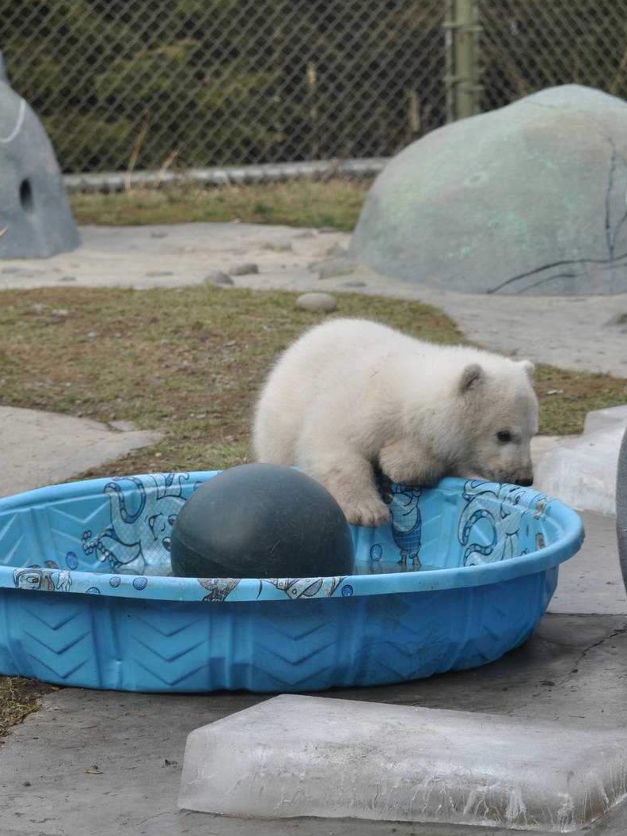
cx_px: 515
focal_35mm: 164
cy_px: 416
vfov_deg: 12.1
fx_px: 3954
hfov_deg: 9.0
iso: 200
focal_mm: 75
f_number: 7.1
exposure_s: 1/200
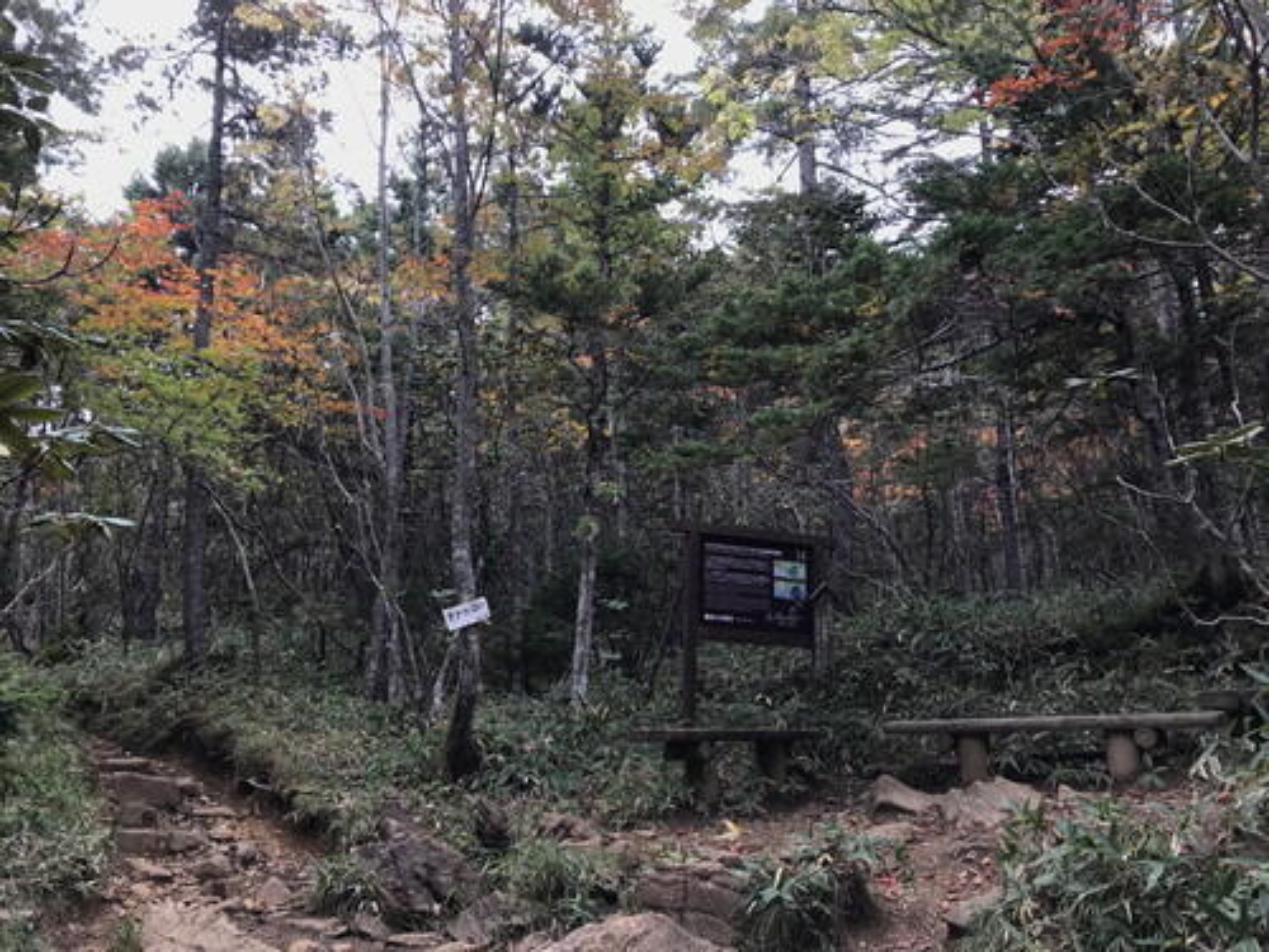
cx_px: 634
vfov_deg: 49.7
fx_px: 1026
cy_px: 476
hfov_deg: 63.4
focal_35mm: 28
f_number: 1.8
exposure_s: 1/154
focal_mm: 3.99
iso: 20
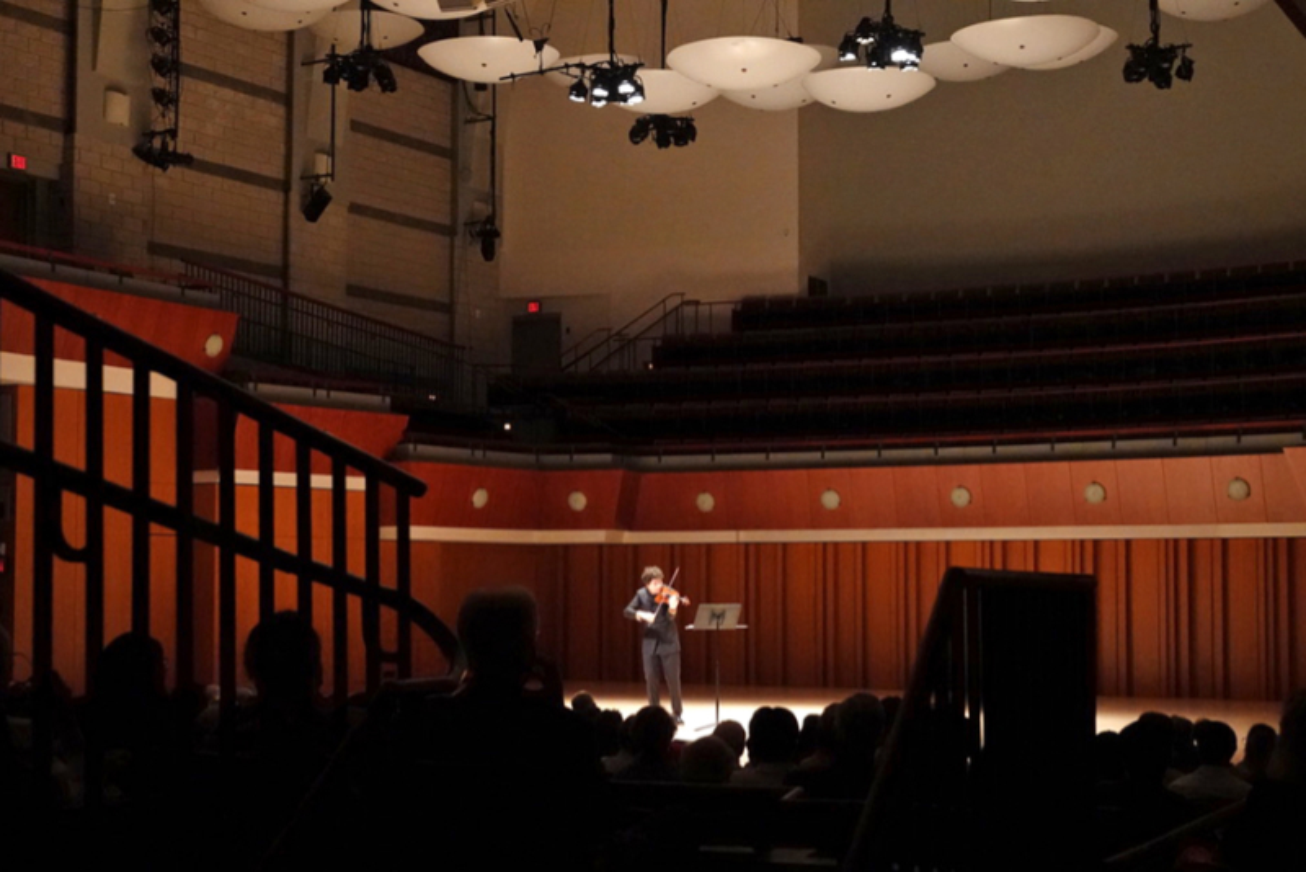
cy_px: 436
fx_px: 1597
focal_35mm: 44
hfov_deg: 44.5
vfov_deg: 30.5
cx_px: 653
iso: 2500
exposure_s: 1/200
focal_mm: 16.3
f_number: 3.2
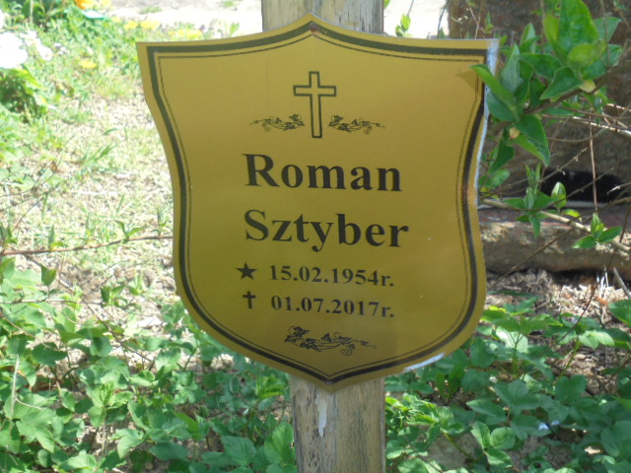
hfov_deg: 43.9
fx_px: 784
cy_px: 236
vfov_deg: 33.6
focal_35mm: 43
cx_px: 316
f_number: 4.5
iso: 100
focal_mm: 7.8
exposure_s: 1/125
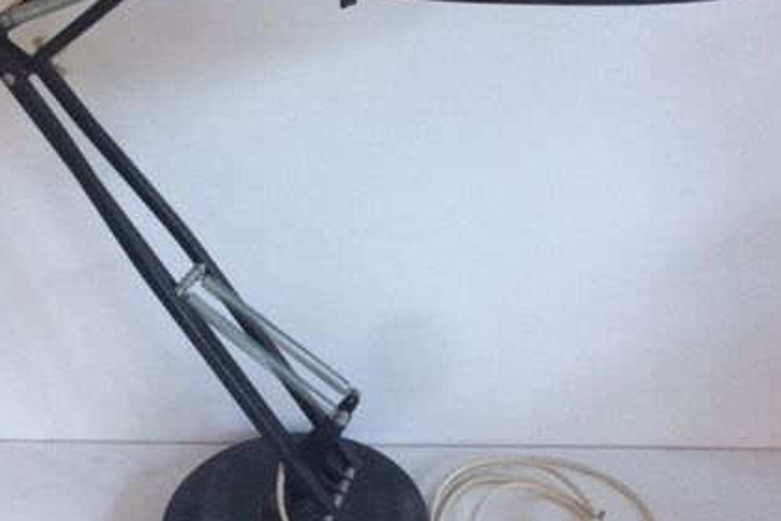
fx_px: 998
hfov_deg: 42.7
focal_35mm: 46
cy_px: 125
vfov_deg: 28.8
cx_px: 353
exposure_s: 1/33
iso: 200
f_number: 2.2
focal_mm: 4.15
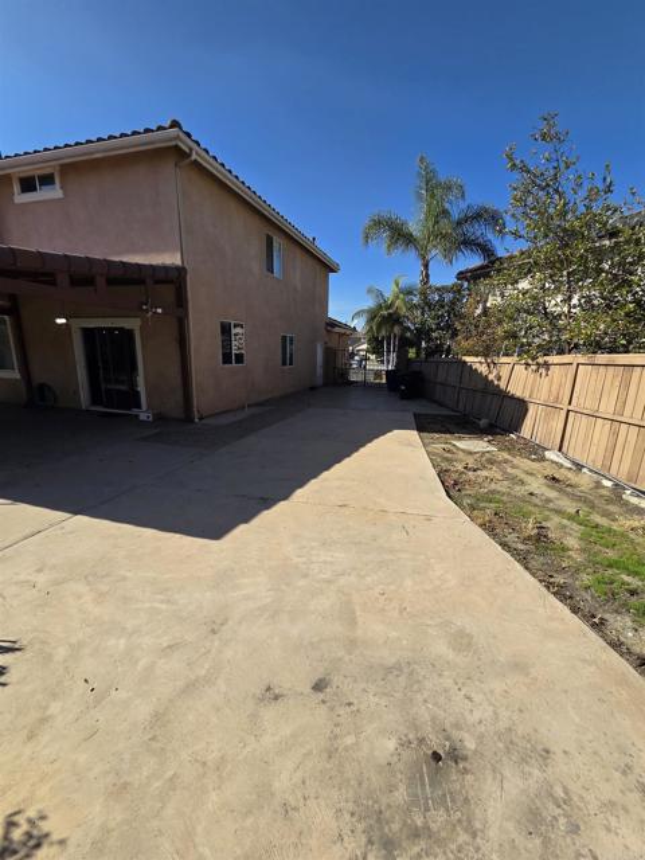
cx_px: 322
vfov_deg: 106.2
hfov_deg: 89.9
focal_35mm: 13
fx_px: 323
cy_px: 430
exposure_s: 1/2593
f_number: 2.2
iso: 50
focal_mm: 2.2
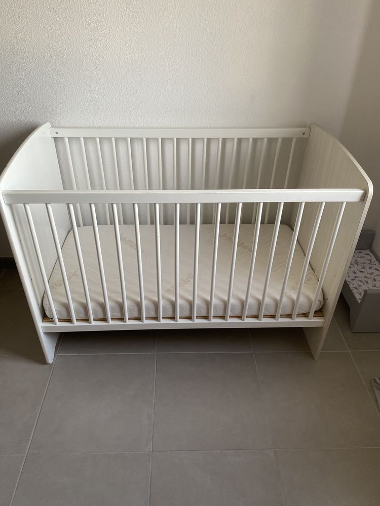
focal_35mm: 26
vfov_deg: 67.3
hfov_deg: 53.1
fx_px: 381
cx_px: 190
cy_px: 253
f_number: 1.8
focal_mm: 4.25
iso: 125
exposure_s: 1/116
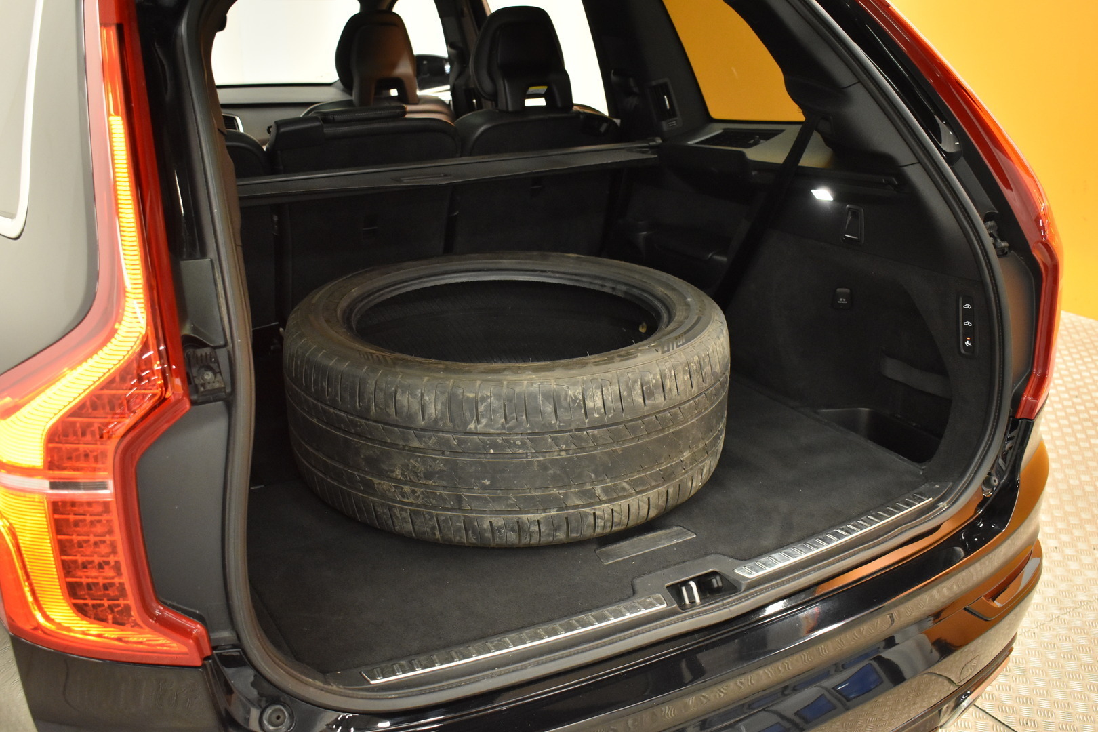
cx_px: 549
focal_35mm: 36
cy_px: 366
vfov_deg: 36.9
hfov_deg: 53.1
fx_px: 1098
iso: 2000
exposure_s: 1/40
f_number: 3.8
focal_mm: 24
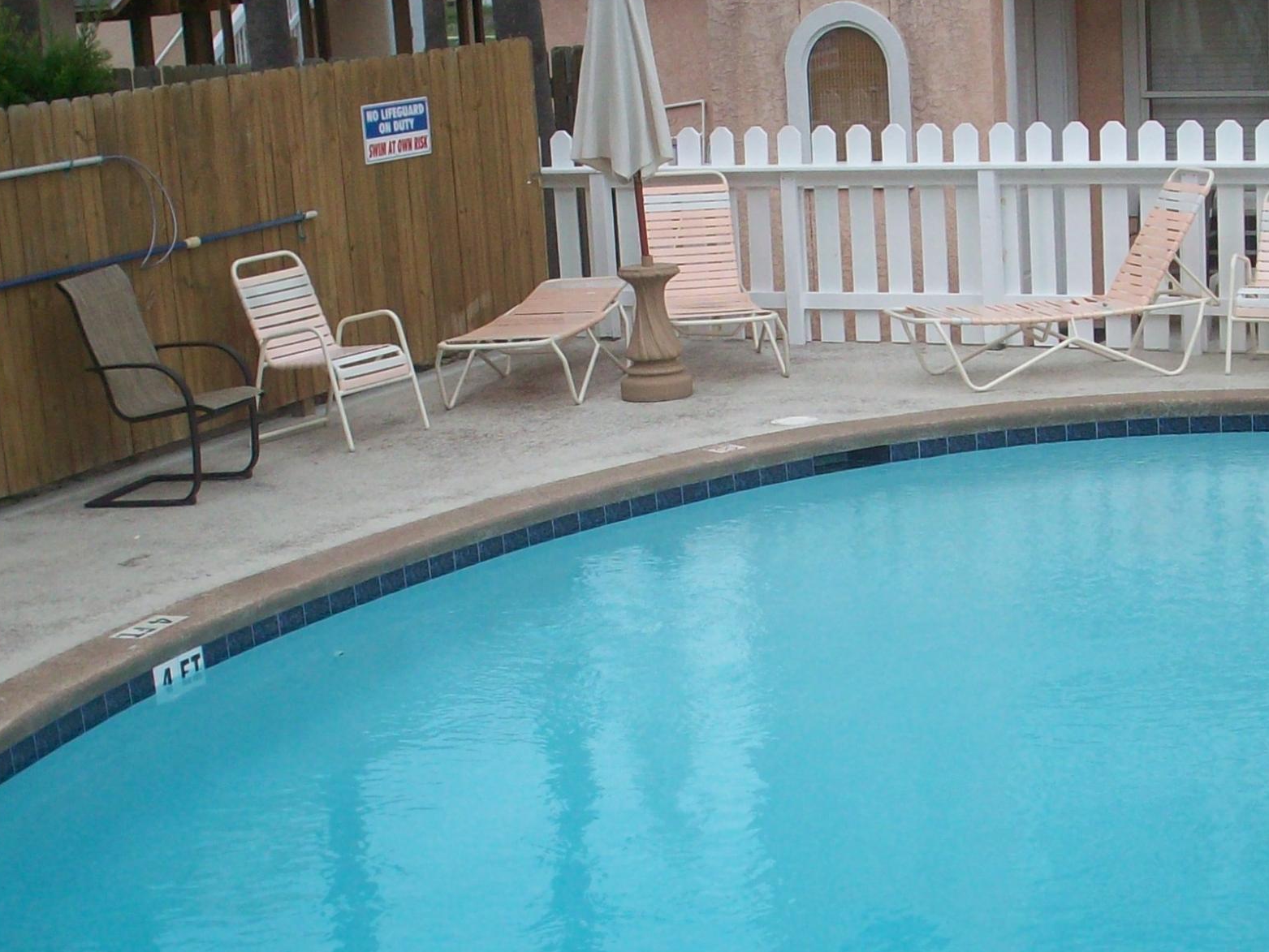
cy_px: 656
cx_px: 780
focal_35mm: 71
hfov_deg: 27.3
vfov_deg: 20.6
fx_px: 2603
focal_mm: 6.2
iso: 80
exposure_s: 1/451
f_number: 2.8
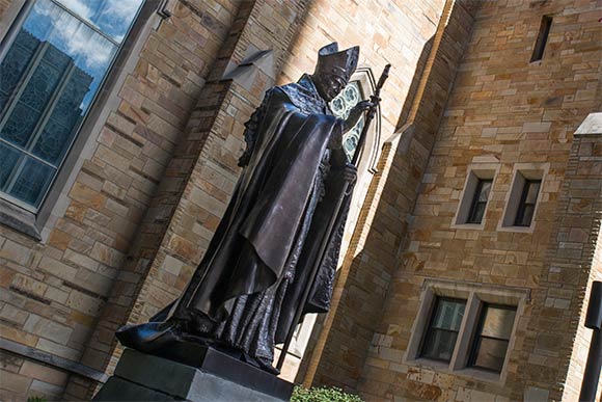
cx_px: 301
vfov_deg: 41.1
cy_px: 201
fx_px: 535
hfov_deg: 58.7
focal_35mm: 32
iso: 200
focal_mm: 32
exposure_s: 1/1000
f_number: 6.7
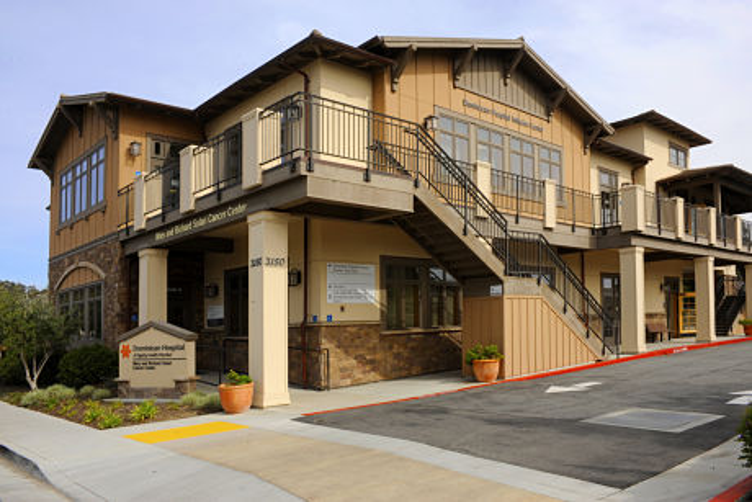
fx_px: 585
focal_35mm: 28
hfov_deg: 65.5
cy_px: 251
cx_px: 376
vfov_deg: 46.4
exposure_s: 1/125
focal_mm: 28
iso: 400
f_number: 22
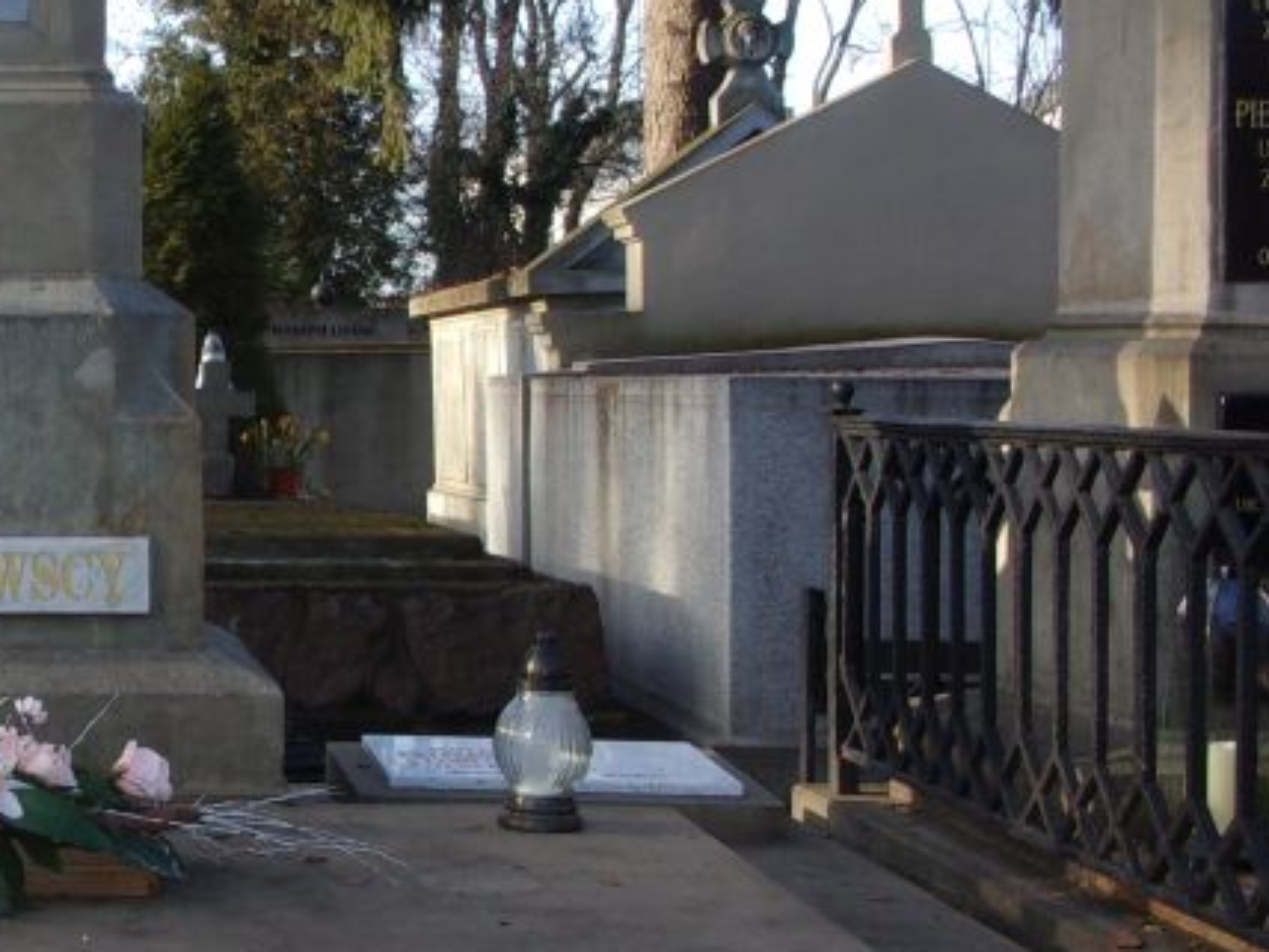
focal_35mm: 67
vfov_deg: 21.9
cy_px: 412
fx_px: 2456
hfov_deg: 27.6
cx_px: 50
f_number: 3.9
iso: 80
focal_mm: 5.1
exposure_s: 1/120
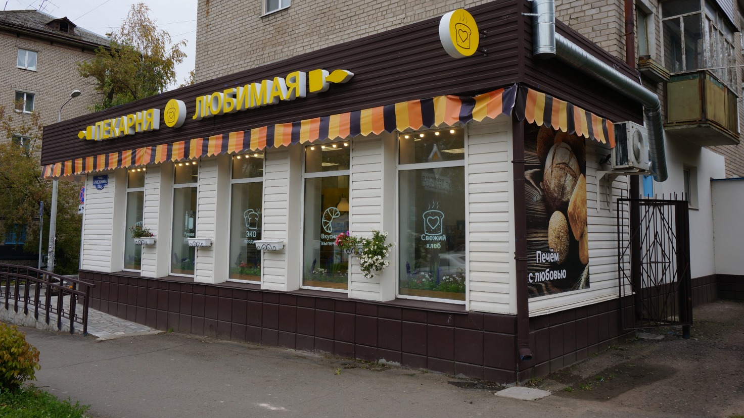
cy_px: 174
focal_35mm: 32
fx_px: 631
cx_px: 367
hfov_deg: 61.0
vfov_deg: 36.6
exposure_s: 1/80
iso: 100
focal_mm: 20
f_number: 9
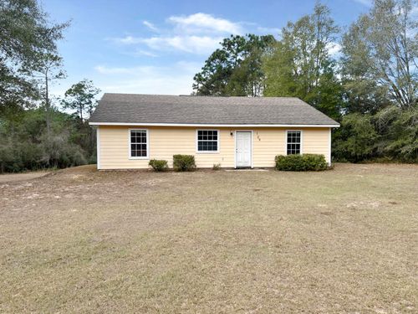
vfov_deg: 53.1
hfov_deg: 67.3
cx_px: 209
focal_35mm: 26
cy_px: 157
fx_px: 314
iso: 50
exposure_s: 1/1645
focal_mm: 5.7
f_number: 1.5
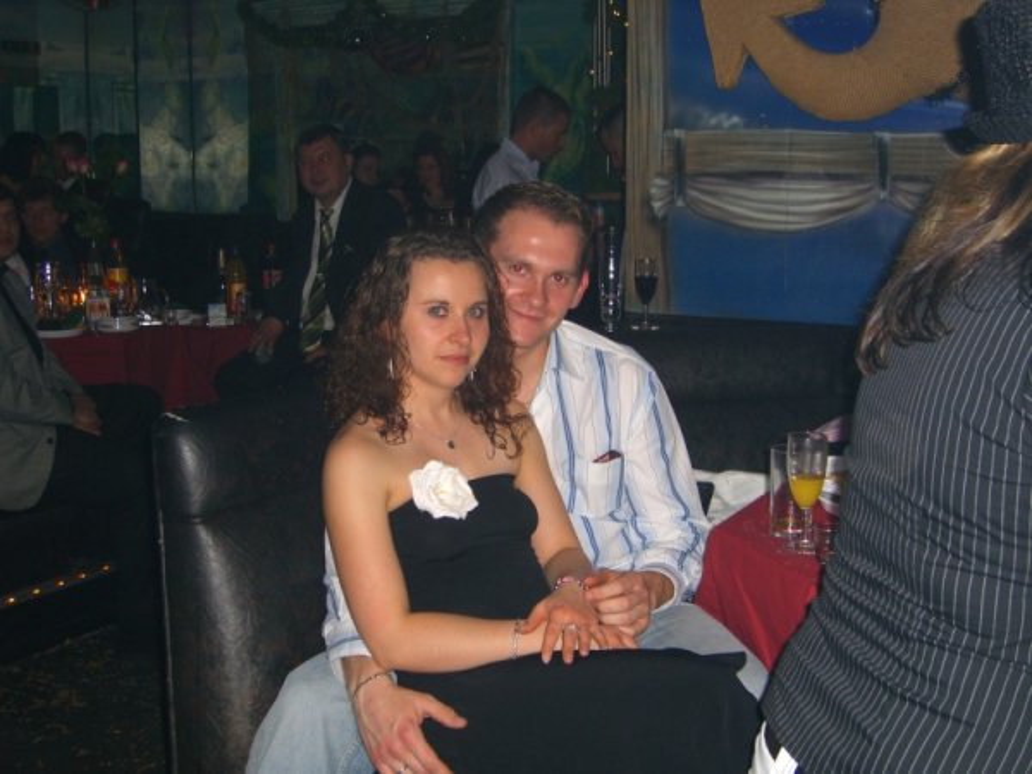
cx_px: 516
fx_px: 1371
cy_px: 387
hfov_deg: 41.2
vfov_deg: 31.5
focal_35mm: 46
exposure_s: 1/60
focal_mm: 9.5
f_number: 3.1
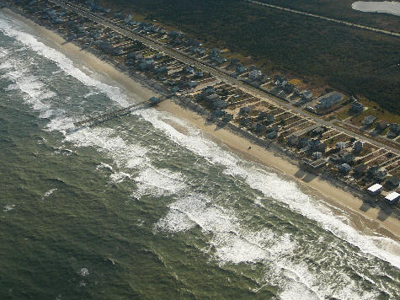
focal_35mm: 55
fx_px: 635
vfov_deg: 26.5
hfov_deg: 34.9
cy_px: 137
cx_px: 218
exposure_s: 1/800
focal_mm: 7.3
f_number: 3.4
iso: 80
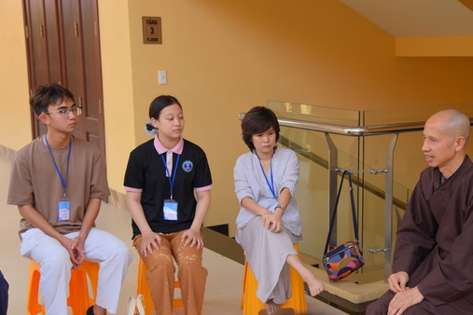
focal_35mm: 59
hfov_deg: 33.7
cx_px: 300
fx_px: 775
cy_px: 170
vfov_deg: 23.0
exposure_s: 1/80
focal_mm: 46
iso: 100
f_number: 5.6
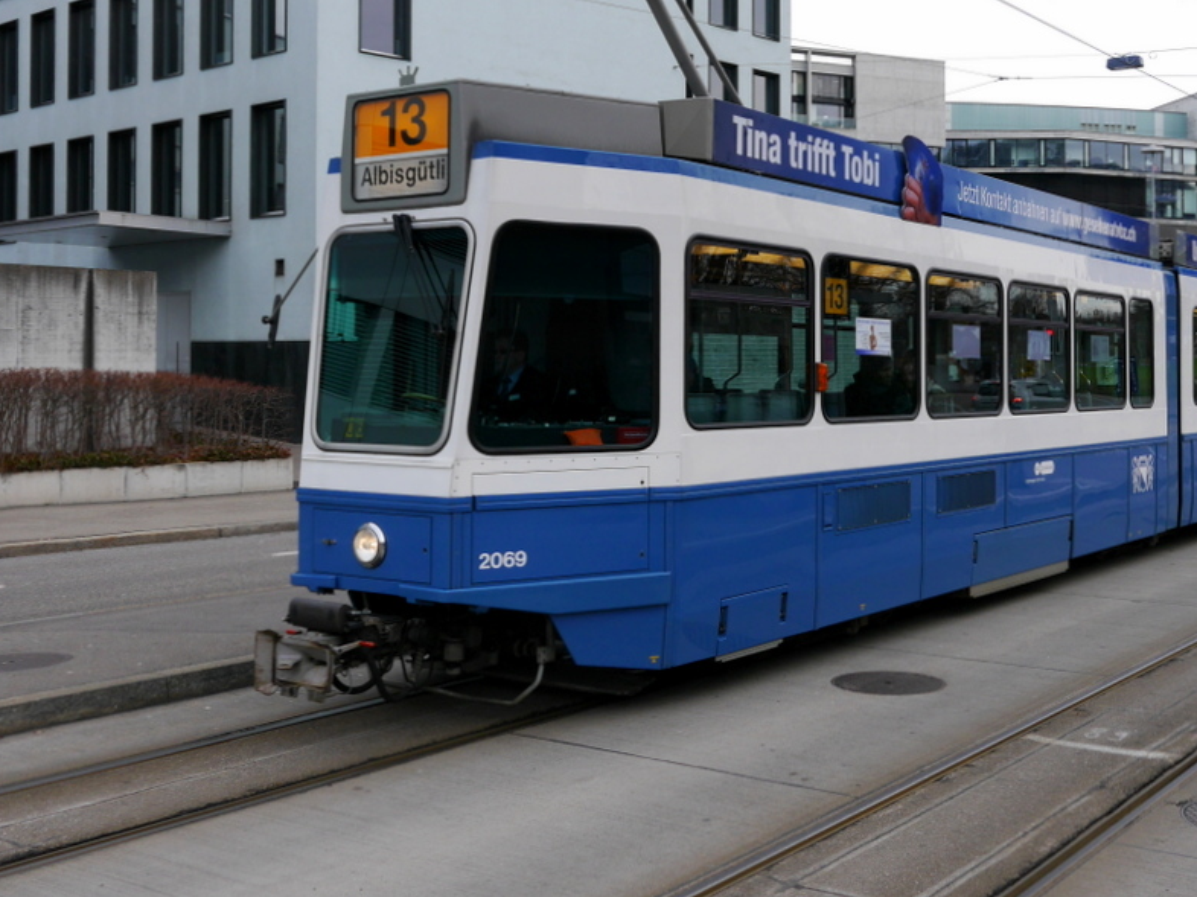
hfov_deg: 44.2
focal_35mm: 42
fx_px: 1452
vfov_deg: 34.1
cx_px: 792
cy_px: 324
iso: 160
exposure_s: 1/250
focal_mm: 15
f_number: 5.6
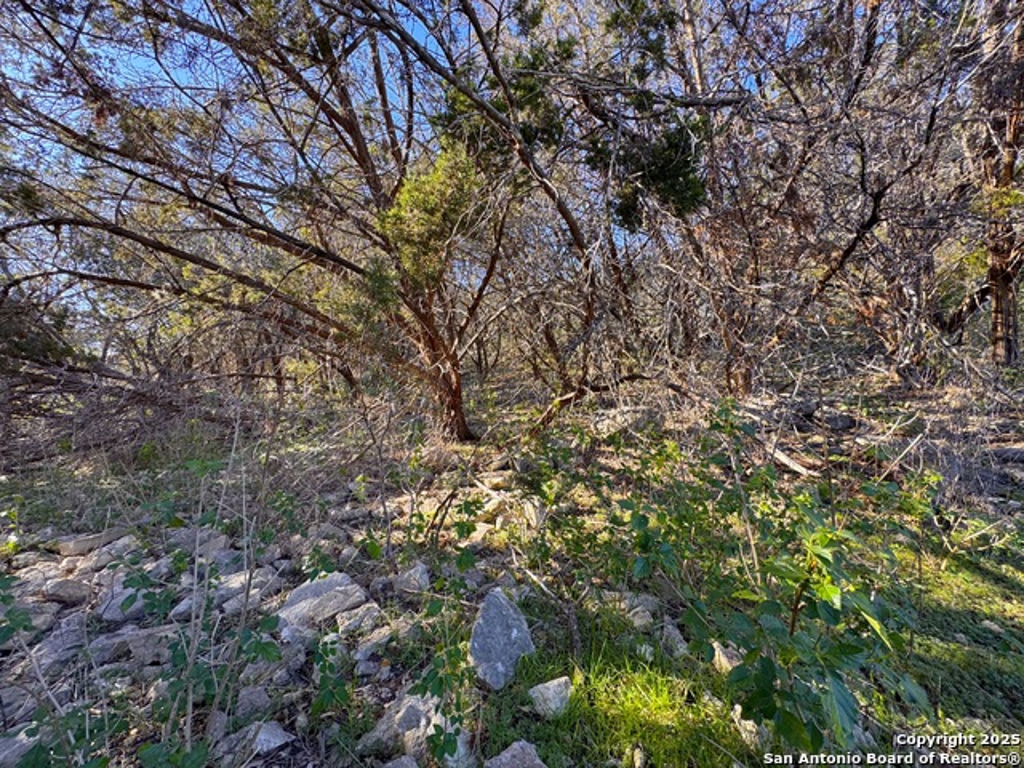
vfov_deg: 85.7
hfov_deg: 102.1
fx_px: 414
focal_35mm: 14
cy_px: 384
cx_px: 512
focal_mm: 2.22
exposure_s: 1/171
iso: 40
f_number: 2.2
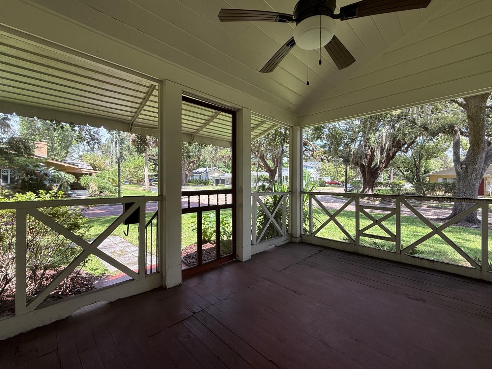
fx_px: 213
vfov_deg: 81.8
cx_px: 253
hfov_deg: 98.1
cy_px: 183
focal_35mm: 15
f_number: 2.2
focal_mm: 2.22
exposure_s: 1/154
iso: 50
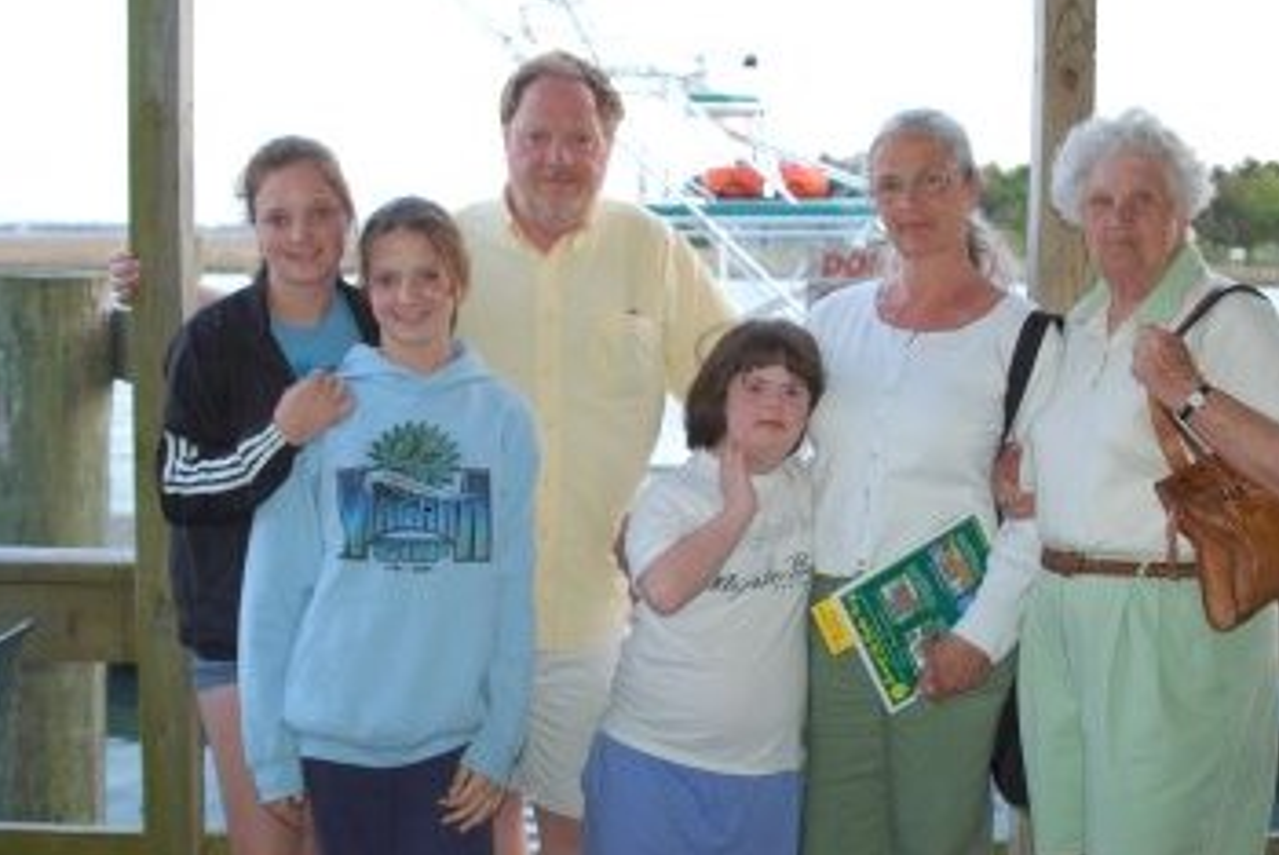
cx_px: 694
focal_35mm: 48
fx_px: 1707
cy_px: 415
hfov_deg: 41.0
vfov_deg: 28.1
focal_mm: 28
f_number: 3.5
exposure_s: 1/60
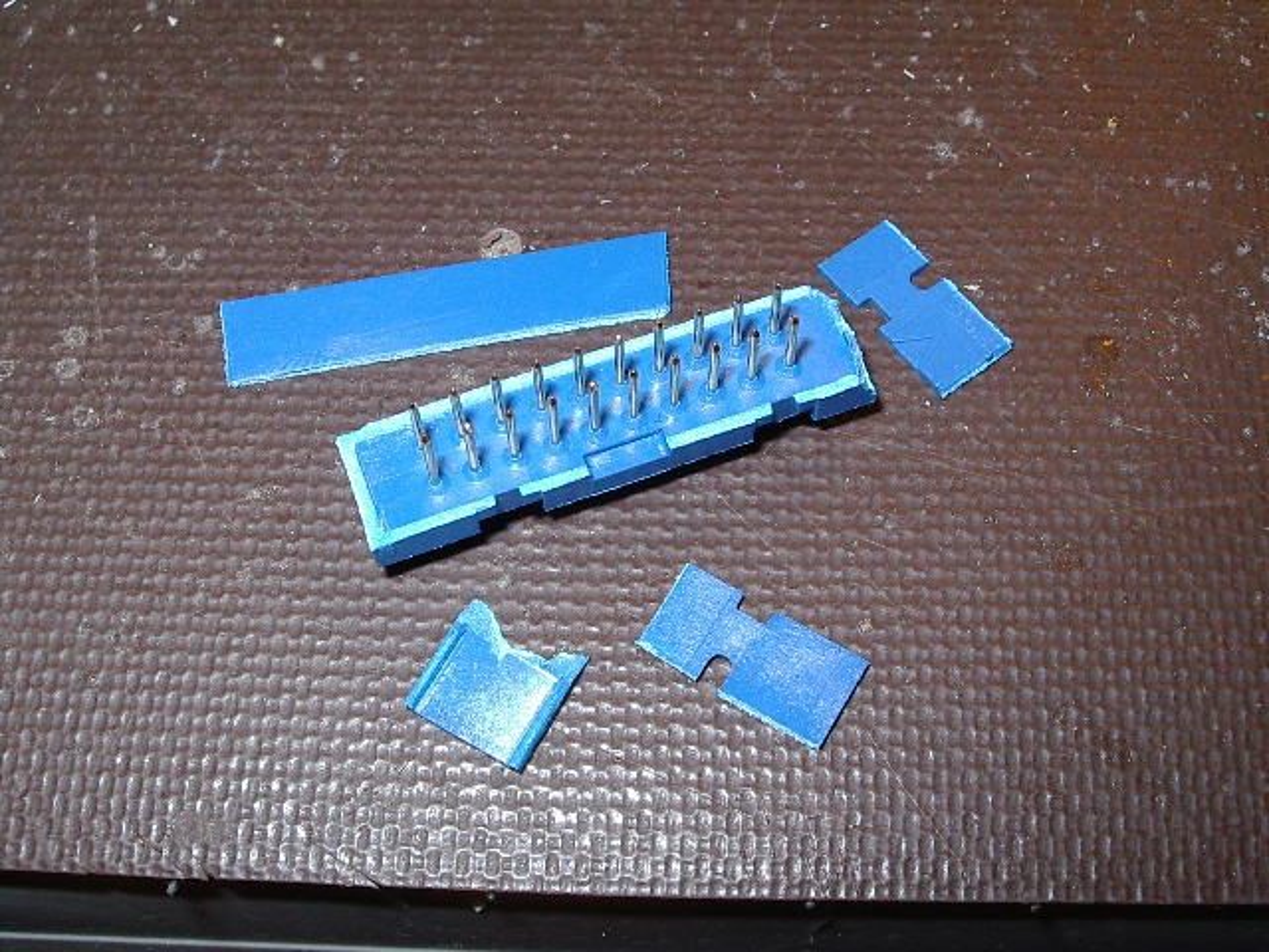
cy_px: 476
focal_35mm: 52
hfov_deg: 36.8
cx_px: 634
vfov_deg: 28.0
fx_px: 1906
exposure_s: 1/60
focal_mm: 7.8
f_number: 5.5
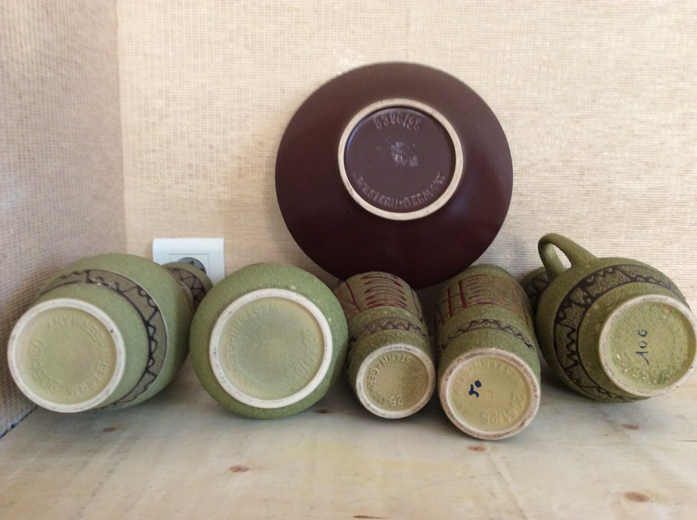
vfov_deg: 44.1
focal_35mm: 32
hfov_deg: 56.9
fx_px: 643
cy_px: 260
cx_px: 348
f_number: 2.4
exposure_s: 1/25
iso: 125
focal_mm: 3.3
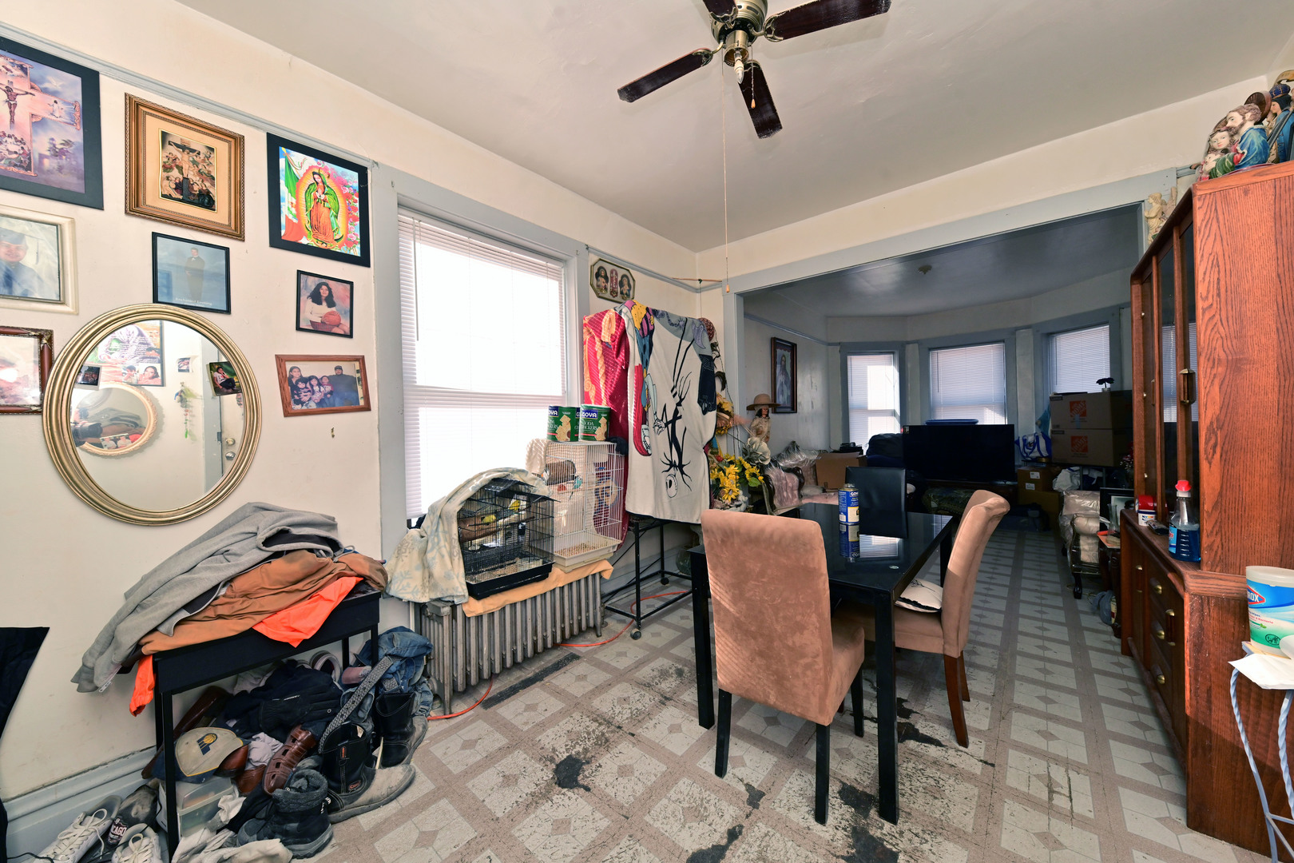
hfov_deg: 112.6
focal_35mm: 12
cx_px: 647
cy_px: 432
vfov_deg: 90.0
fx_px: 431
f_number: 8
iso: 320
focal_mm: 12
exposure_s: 1/160
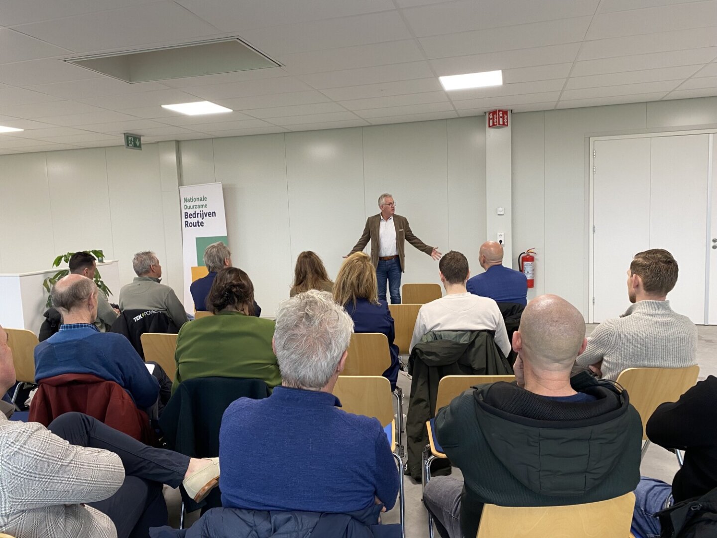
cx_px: 358
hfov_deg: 67.3
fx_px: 539
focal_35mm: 26
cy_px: 269
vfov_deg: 53.1
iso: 80
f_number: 1.8
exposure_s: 1/50
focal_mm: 4.25
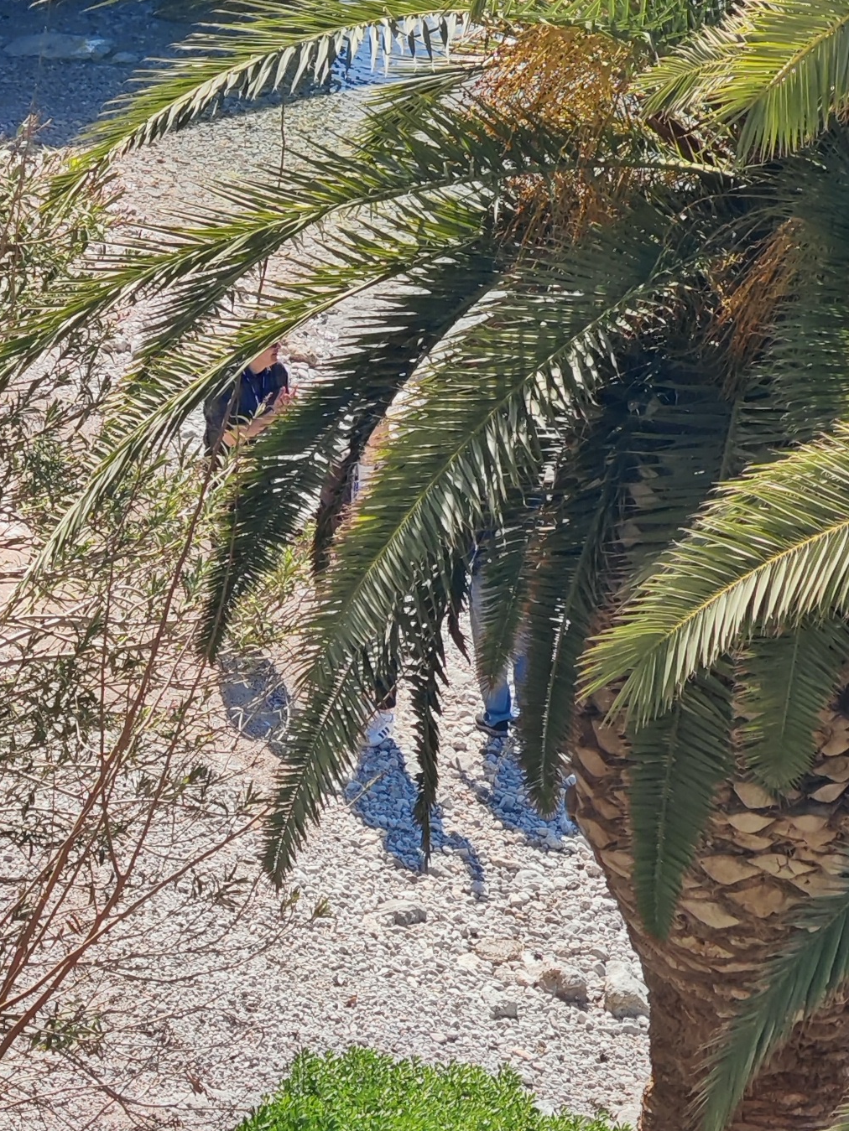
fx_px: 8207
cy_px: 832
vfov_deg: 7.9
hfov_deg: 5.9
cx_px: 252
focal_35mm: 251
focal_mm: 7.62
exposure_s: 1/2087
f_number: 1.6
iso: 50
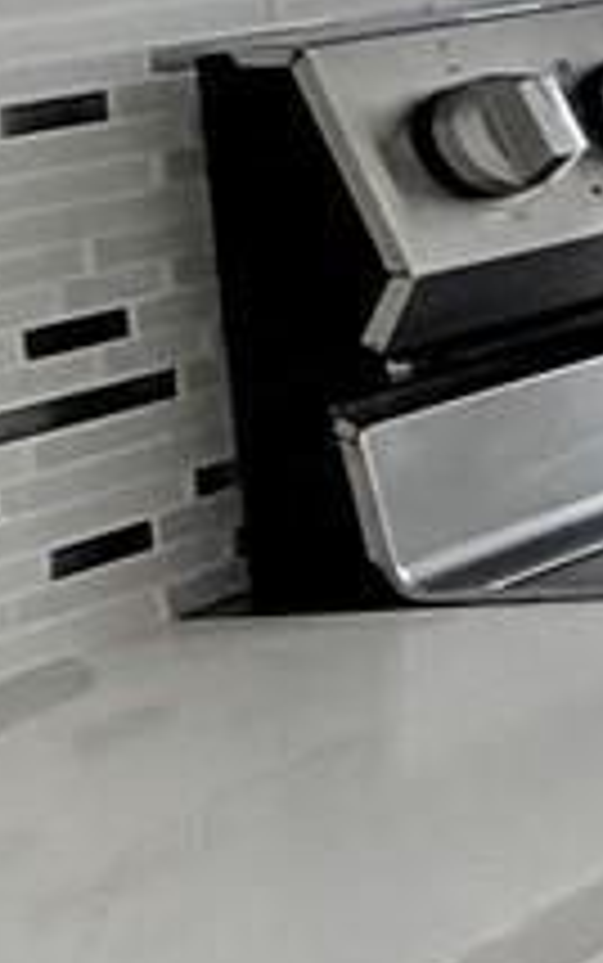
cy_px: -122
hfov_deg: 6.0
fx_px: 2915
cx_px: 3204
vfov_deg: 18.0
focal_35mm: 111
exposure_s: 1/120
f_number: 2.2
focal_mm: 2.22
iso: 80
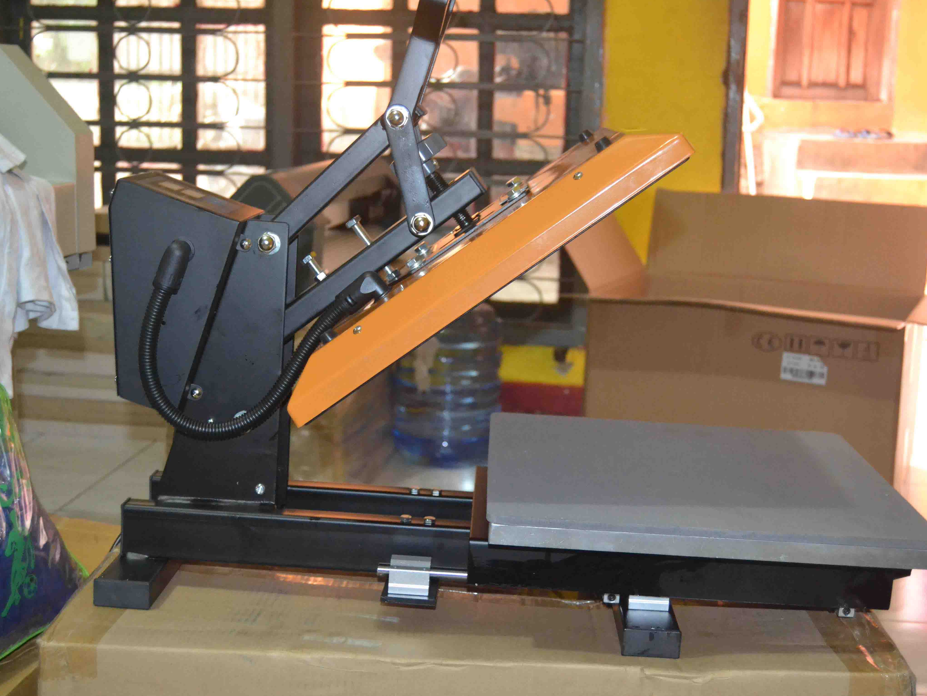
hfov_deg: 38.9
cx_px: 499
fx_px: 1312
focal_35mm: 49
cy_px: 348
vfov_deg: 29.7
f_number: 4.2
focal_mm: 30
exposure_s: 1/60
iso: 3200
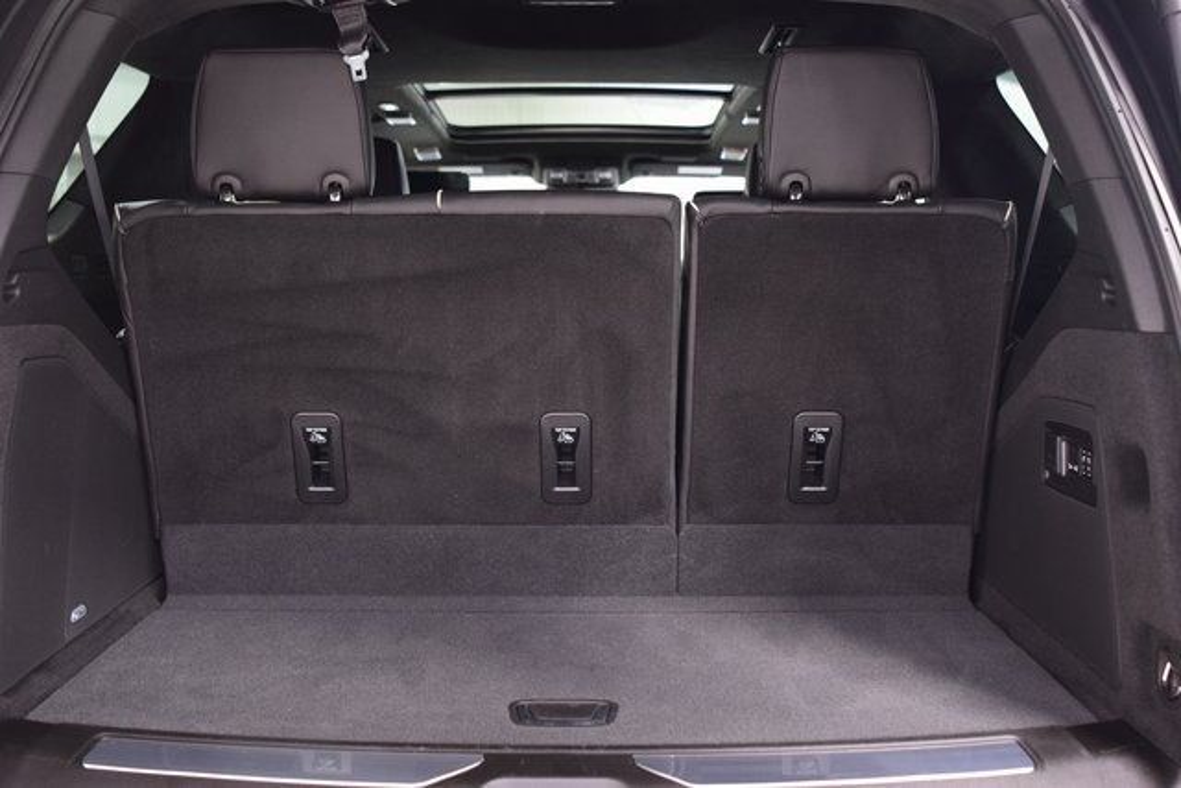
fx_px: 1181
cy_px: 394
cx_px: 590
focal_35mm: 36
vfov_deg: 36.9
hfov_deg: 53.1
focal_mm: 24
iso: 1600
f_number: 2.8
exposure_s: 1/15
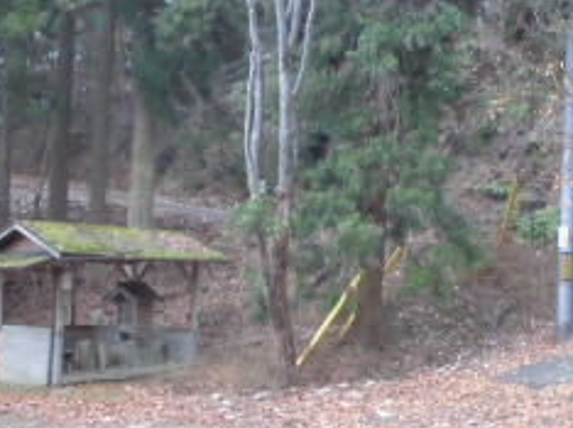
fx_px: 1075
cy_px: 262
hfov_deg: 29.8
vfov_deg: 22.5
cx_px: 301
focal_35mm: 65
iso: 400
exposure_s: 1/60
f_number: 4.2
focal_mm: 6.9
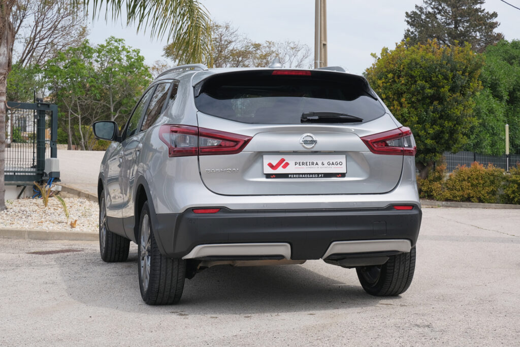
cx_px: 260
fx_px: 968
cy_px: 174
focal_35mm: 67
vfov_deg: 20.3
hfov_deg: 30.1
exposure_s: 1/200
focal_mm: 44.5
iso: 160
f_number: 9
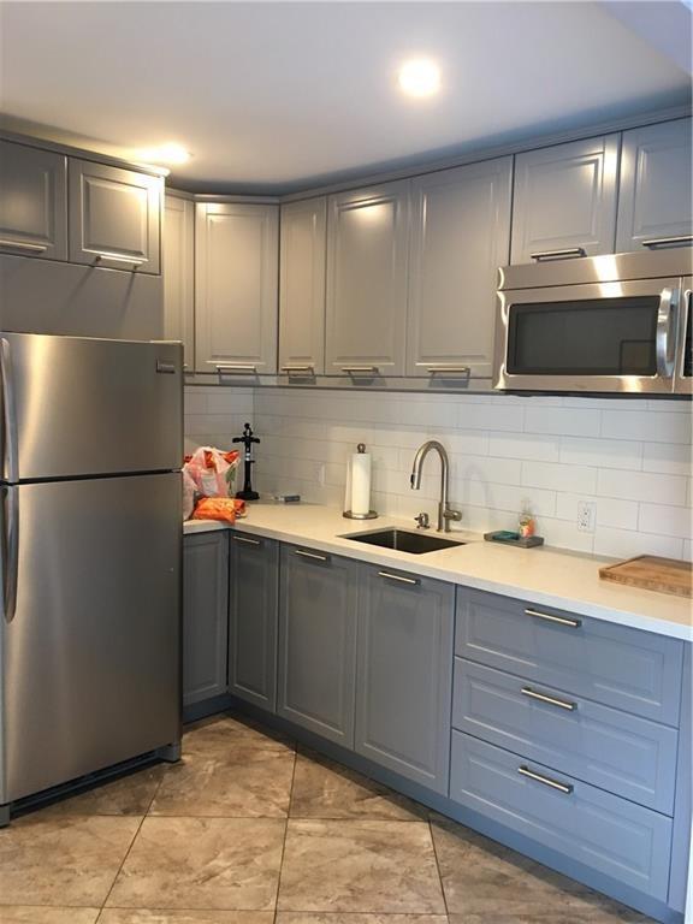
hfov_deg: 48.2
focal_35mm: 29
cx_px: 346
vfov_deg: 61.7
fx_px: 774
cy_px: 462
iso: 50
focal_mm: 4.15
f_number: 2.2
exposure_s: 1/15
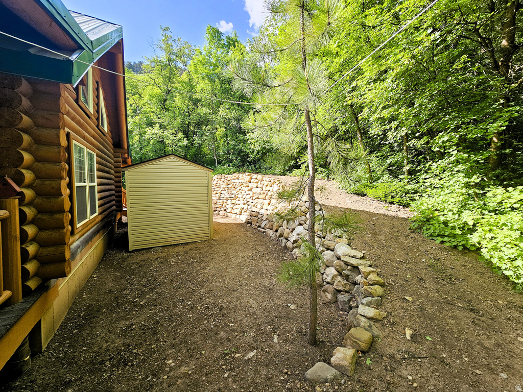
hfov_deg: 106.2
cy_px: 196
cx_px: 262
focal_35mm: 13
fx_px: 196
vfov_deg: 89.9
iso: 50
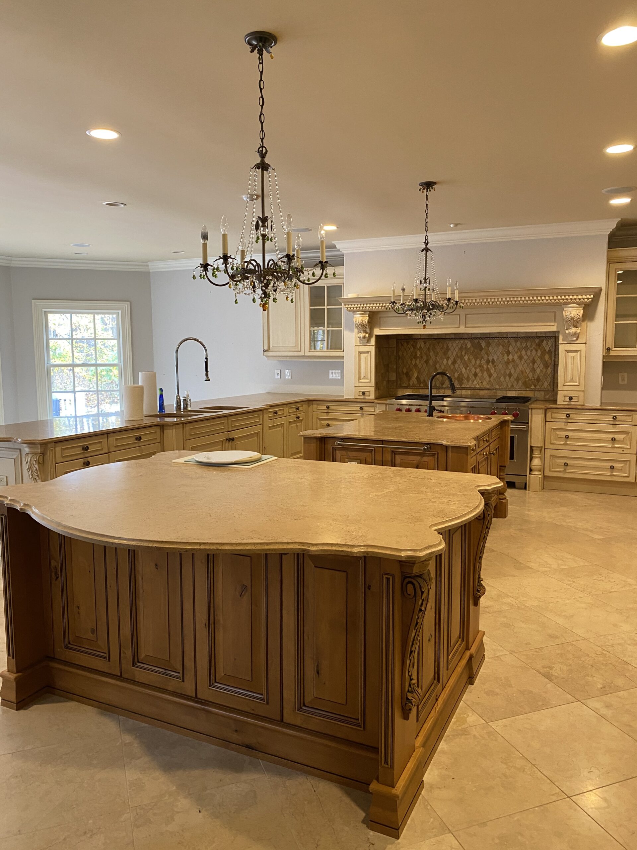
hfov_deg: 53.1
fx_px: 638
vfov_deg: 67.3
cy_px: 425
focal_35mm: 26
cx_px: 318
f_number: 1.8
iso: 200
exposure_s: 1/60
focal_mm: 4.25
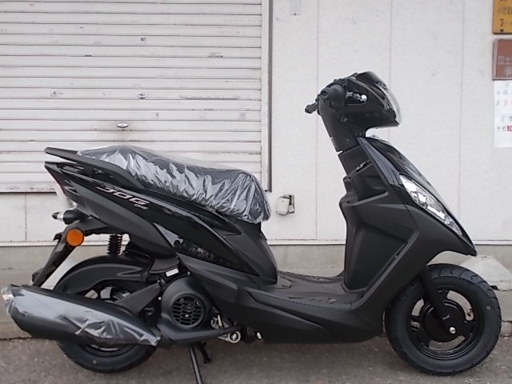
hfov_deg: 54.0
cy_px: 192
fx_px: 503
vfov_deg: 41.8
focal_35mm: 34
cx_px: 256
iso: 80
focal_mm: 6
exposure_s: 1/125
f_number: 3.6
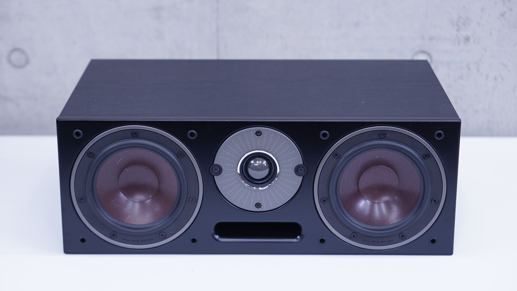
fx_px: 1083
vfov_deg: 15.3
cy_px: 141
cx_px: 257
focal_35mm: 79
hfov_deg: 26.9
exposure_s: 1/60
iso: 160
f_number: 2.8
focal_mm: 50
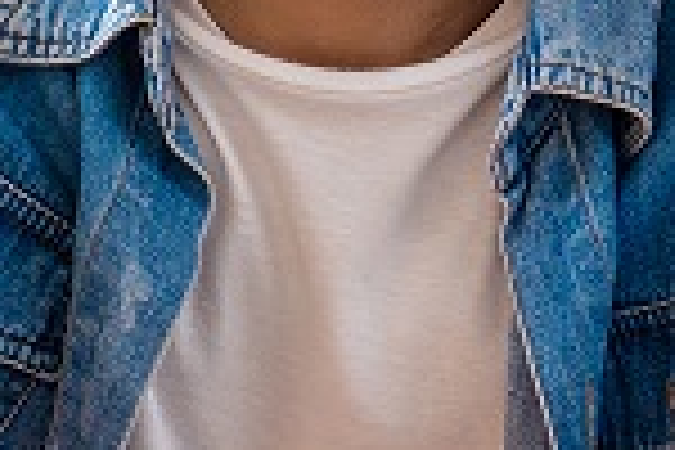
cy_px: 104
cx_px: 130
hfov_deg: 7.8
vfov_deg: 5.2
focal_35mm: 262
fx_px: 4921
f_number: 4
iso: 200
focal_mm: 35
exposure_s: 1/100
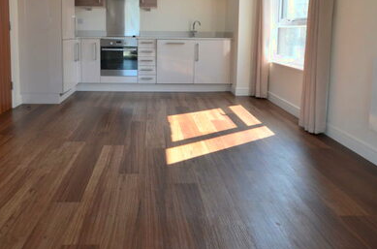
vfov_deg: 45.4
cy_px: 52
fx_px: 282
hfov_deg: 67.0
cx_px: 153
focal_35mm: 27
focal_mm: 10
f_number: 5.6
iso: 280
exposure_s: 1/125
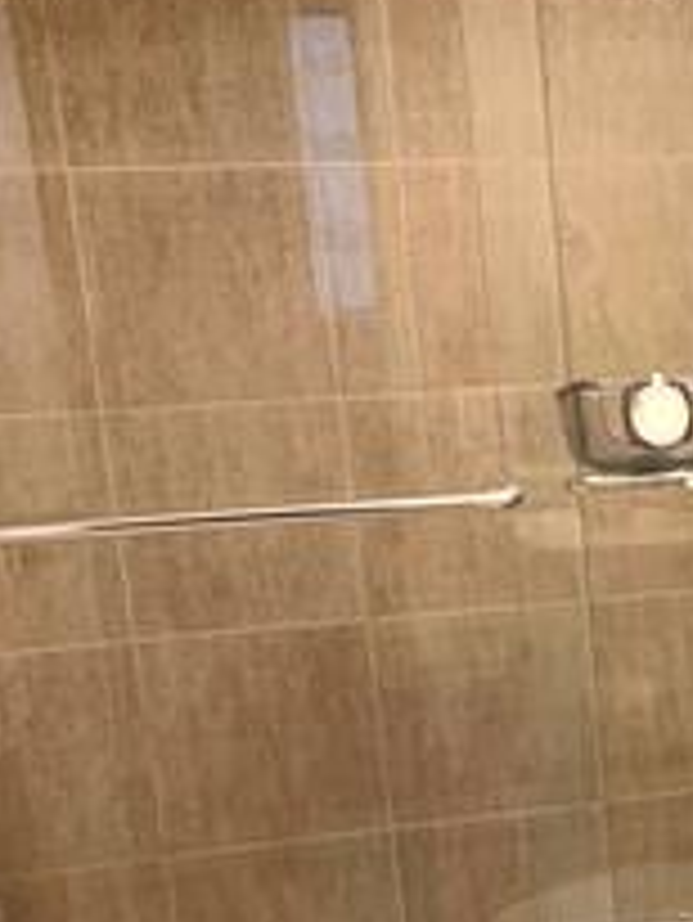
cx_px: 936
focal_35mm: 76
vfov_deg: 24.8
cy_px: 850
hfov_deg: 18.0
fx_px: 2027
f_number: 1.8
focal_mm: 4.25
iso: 100
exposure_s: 1/60
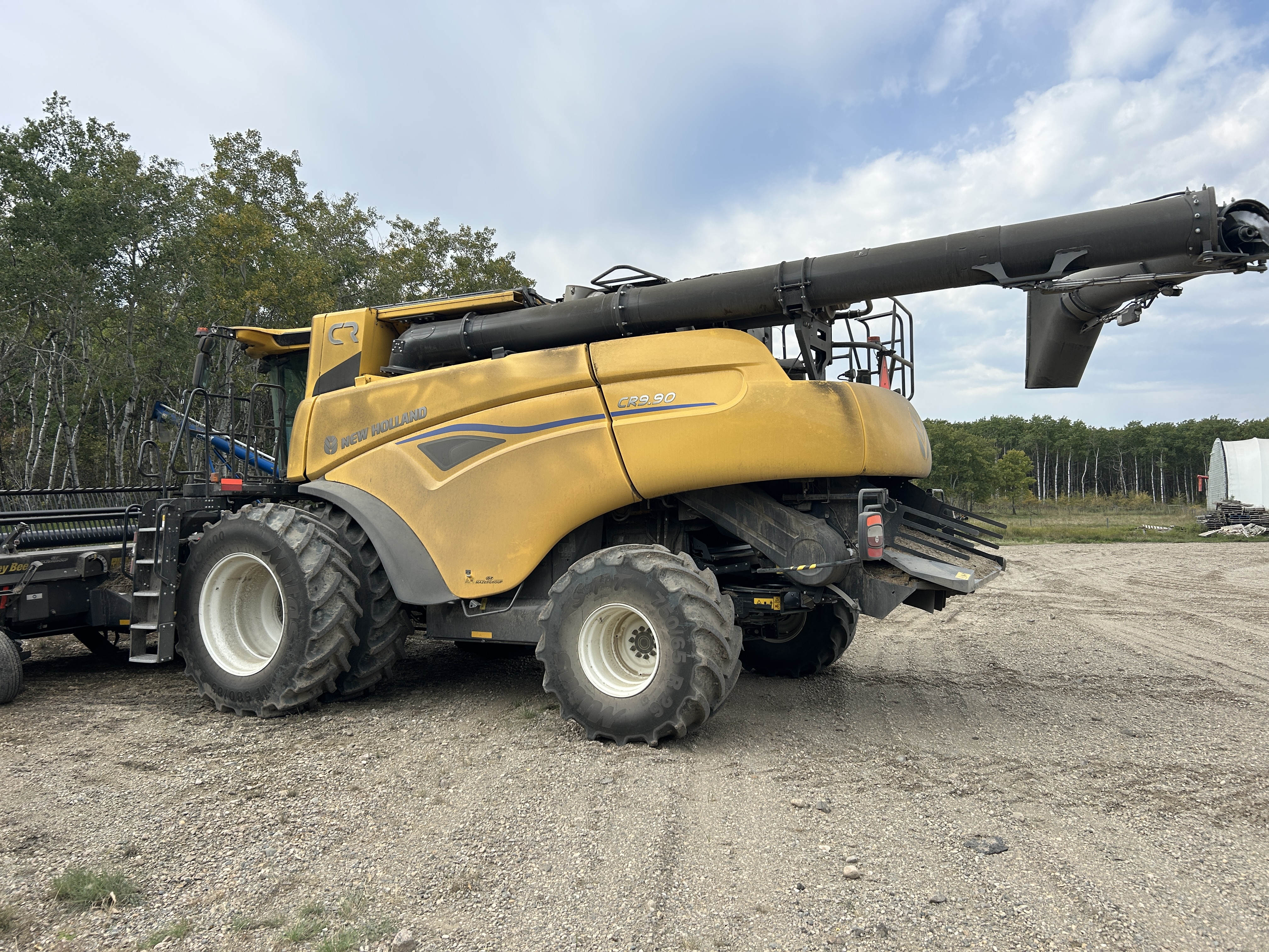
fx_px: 953
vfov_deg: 53.1
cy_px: 476
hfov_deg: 67.3
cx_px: 634
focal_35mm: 26
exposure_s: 1/2404
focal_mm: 5.7
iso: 50
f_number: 1.5
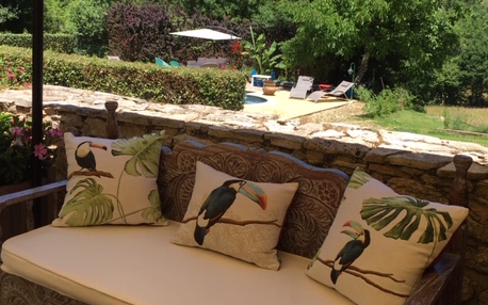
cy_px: 112
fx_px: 572
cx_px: 251
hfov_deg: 46.2
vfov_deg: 29.7
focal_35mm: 43
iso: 25
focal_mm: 4.15
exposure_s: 1/962
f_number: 2.2
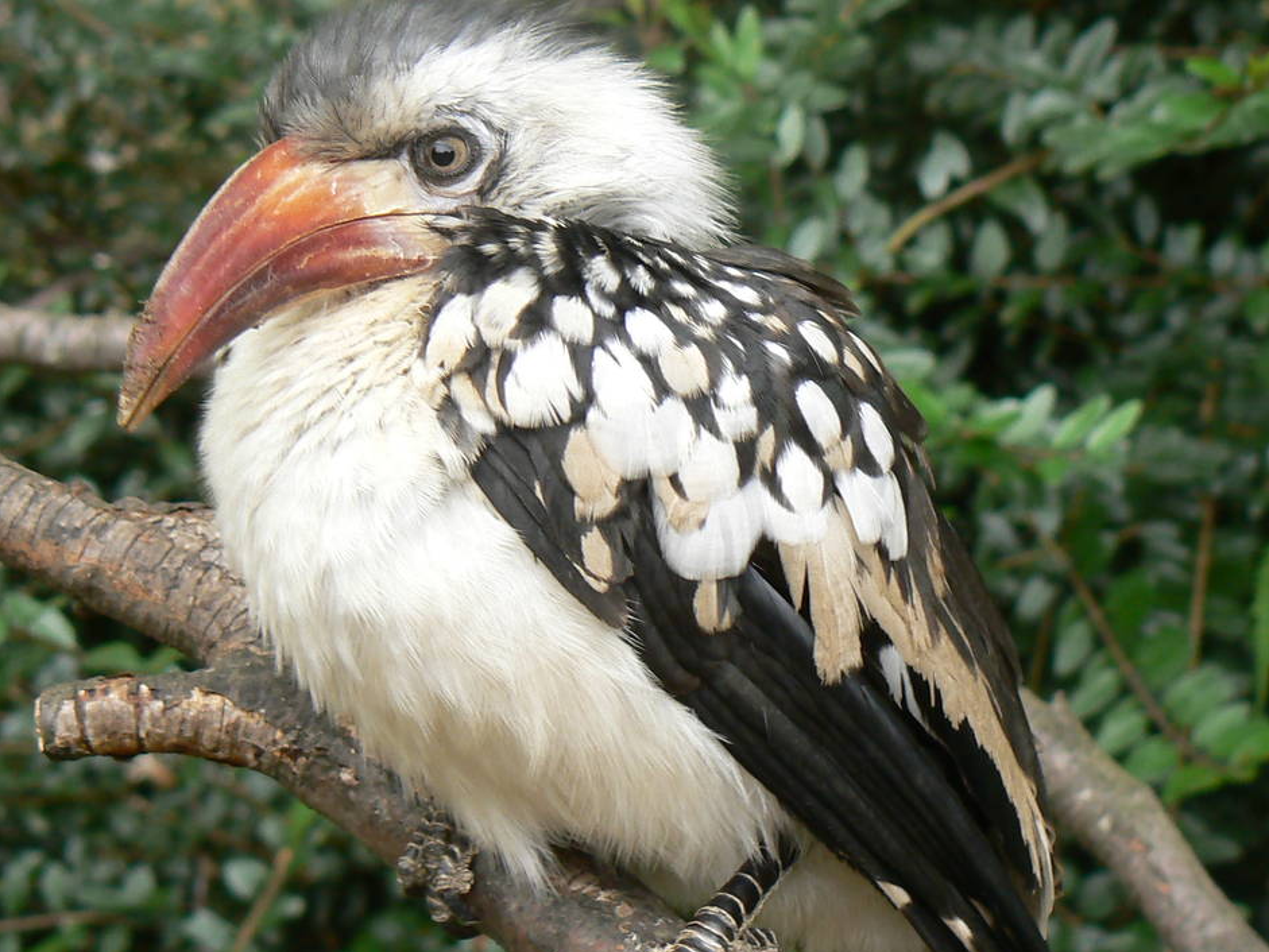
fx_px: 4986
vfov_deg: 10.9
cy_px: 410
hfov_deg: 14.5
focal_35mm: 136
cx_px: 472
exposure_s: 1/60
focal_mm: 13.4
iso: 100
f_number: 4
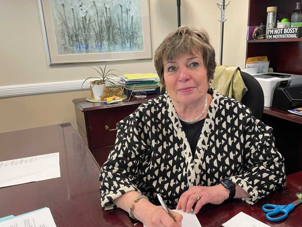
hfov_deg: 58.2
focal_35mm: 31
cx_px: 168
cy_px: 134
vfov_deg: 45.2
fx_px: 270
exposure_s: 1/52
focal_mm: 4.2
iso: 125
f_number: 1.6
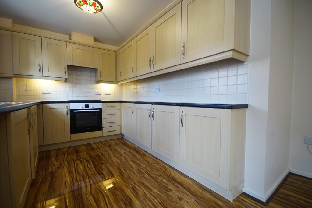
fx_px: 130
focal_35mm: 15
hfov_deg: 100.4
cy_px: 104
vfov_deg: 77.3
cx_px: 156
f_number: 5
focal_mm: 10
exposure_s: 1/5
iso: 100
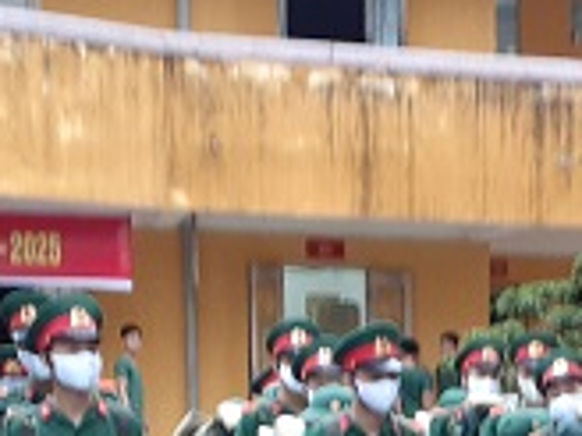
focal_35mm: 99
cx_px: 483
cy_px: 539
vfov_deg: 14.4
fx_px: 1664
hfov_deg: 19.6
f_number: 1.9
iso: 200
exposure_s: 1/50
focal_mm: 3.6
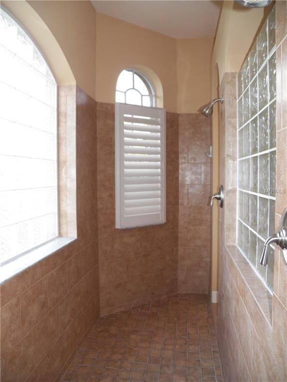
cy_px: 191
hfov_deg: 49.7
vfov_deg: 63.4
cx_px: 144
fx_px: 310
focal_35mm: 28
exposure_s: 1/125
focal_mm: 4.9
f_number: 2.8
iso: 125
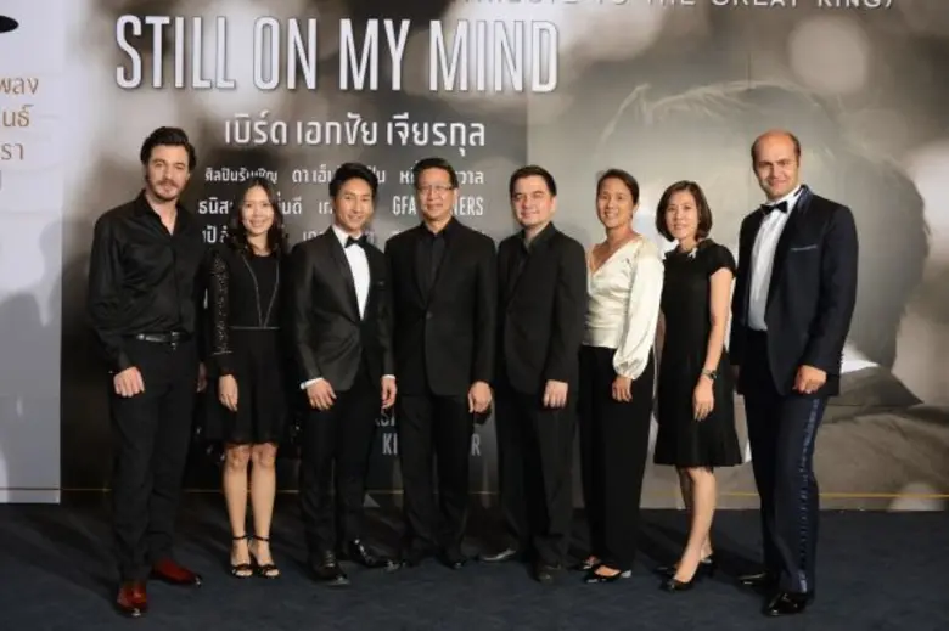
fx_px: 1106
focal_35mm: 42
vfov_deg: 31.9
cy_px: 316
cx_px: 474
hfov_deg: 46.4
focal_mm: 42
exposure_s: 1/125
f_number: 4.5
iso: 2500
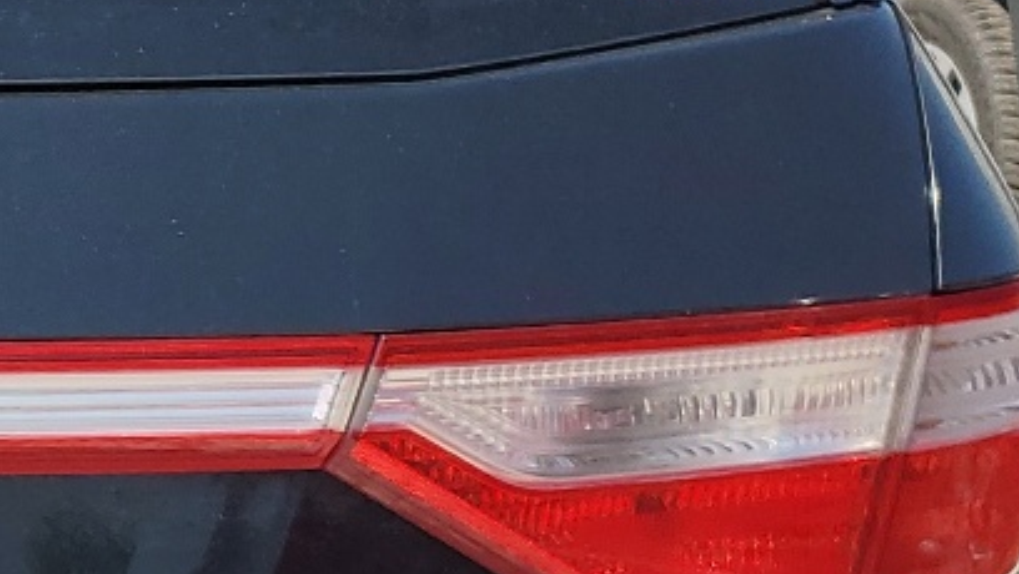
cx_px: -579
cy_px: 304
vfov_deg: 10.9
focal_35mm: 111
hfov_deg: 17.1
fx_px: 3001
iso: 50
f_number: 1.5
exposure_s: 1/2500
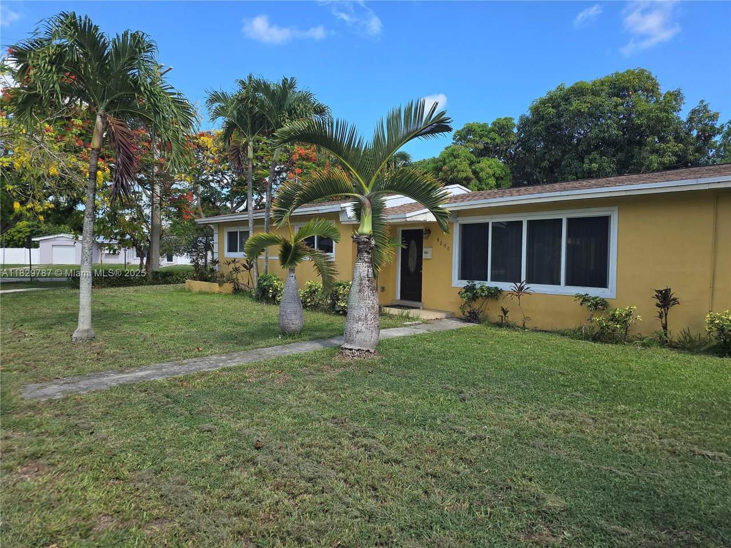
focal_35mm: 23
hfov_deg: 73.9
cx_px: 366
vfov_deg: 58.9
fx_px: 486
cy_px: 274
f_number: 1.7
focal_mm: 6.3
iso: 12
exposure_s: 1/394
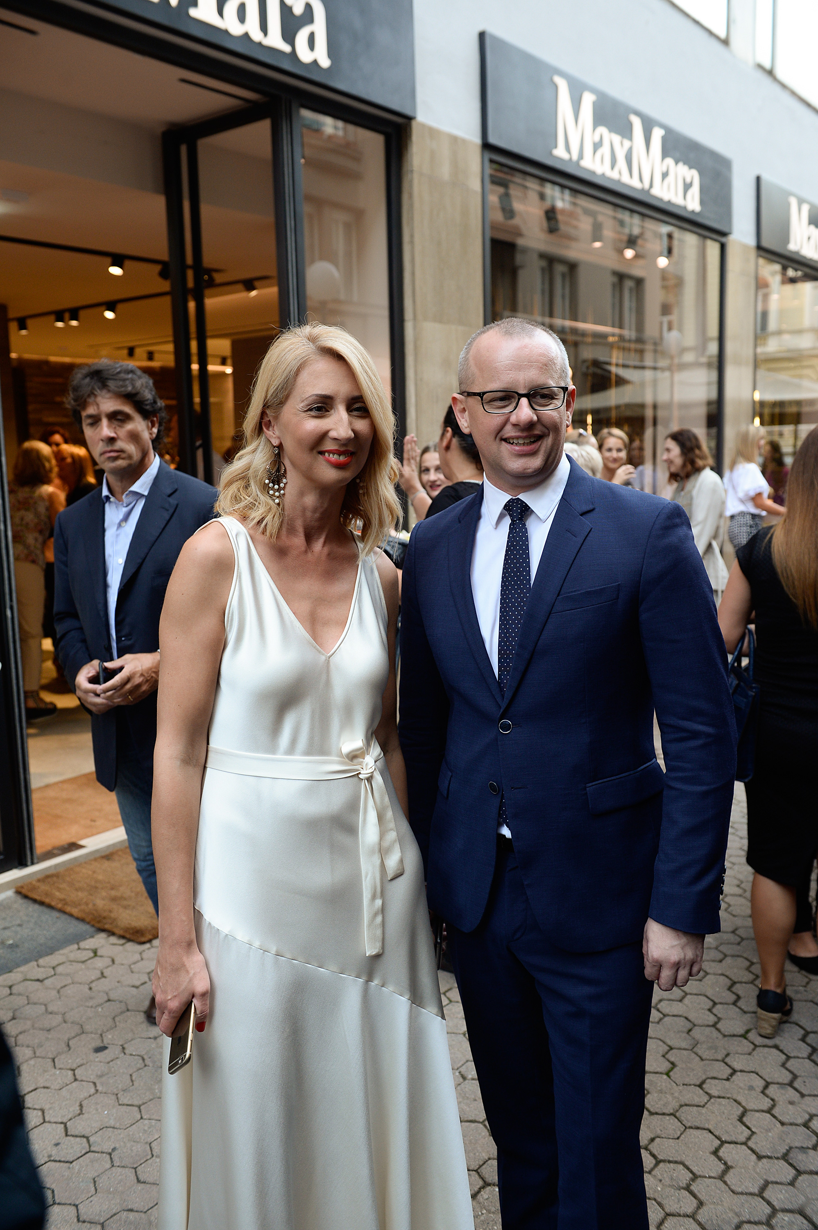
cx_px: 409
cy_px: 615
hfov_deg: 41.1
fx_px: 1092
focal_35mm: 32
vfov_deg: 58.7
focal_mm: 32
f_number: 4.5
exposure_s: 1/160
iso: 800
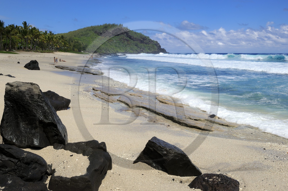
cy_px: 96
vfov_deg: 44.9
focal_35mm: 29
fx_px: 232
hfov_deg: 63.7
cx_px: 144
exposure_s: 1/320
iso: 200
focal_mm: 29
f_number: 13
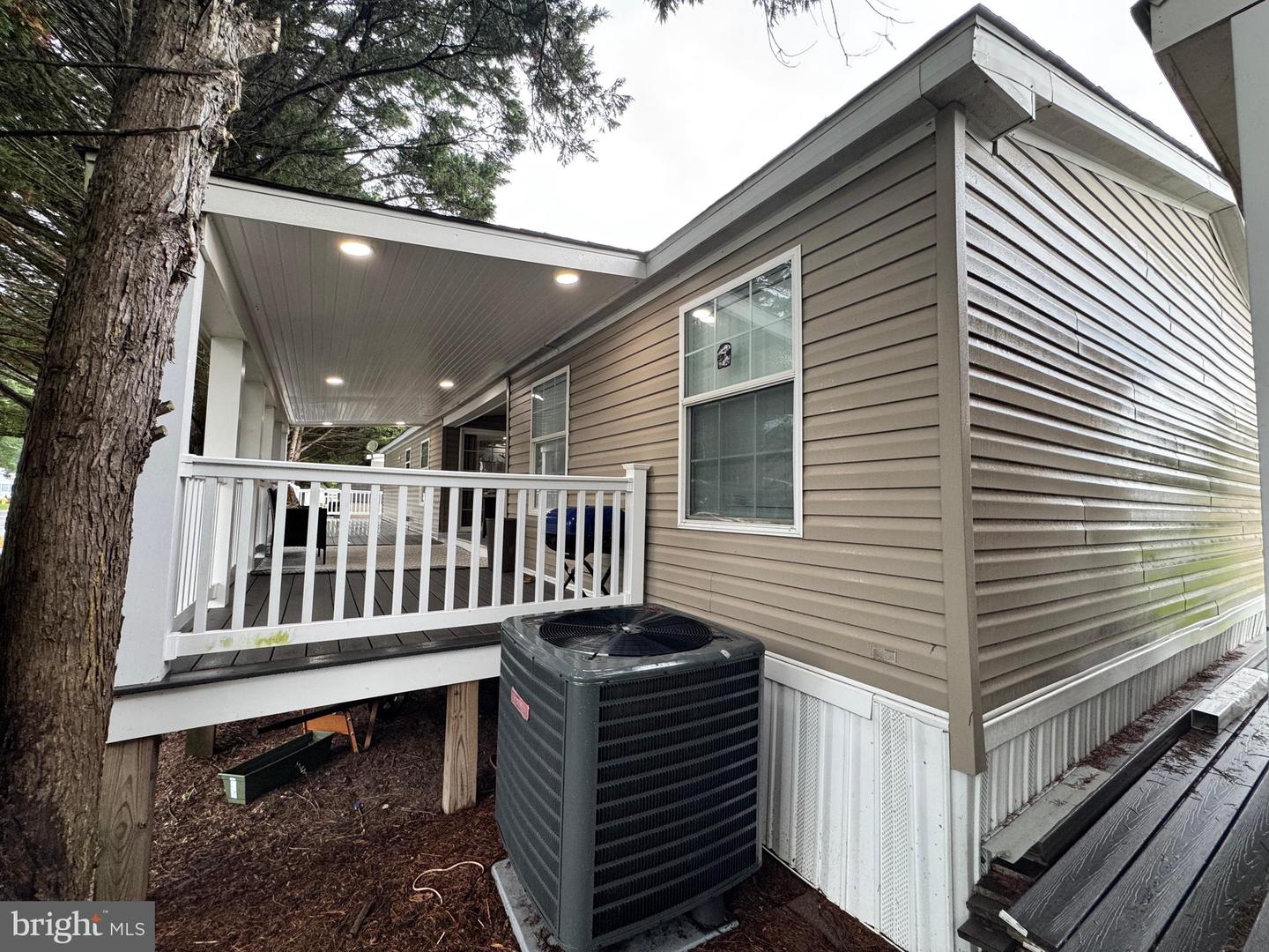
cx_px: 634
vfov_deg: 85.7
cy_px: 476
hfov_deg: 102.1
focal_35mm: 14
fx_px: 513
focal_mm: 2.22
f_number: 2.2
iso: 160
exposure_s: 1/99
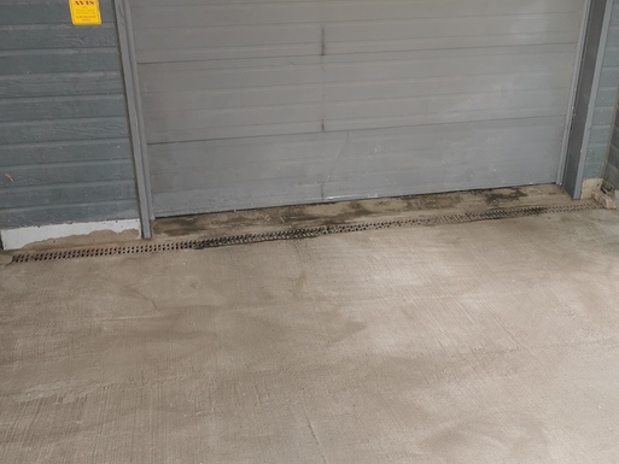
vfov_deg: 30.3
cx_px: 362
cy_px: 259
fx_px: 859
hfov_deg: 39.5
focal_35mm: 48
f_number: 1.6
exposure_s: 1/162
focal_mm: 5.56
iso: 50
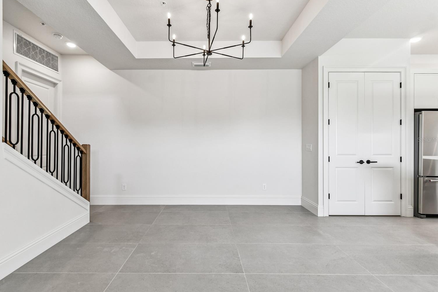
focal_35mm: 16
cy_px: 140
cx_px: 210
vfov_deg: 73.7
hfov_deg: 96.7
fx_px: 195
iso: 100
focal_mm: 10
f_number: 7.1
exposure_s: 1/25
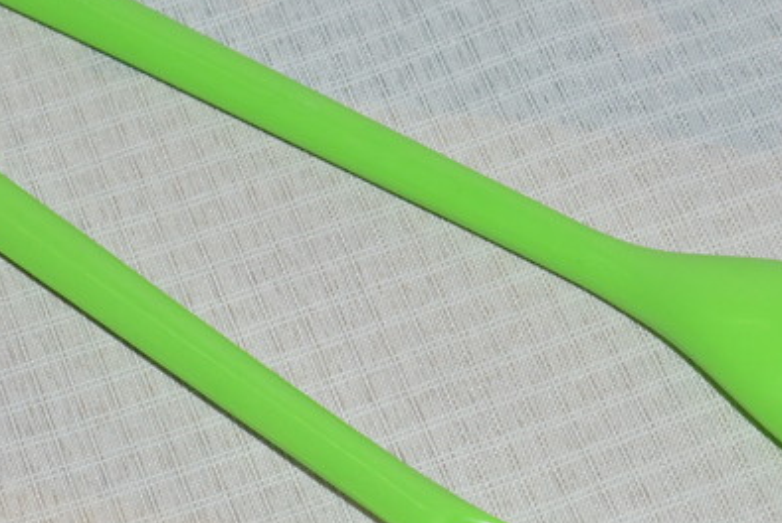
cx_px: 422
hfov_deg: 14.0
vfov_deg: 9.4
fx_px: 3174
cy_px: 328
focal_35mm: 146
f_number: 8
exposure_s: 1/200
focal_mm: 48
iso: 800
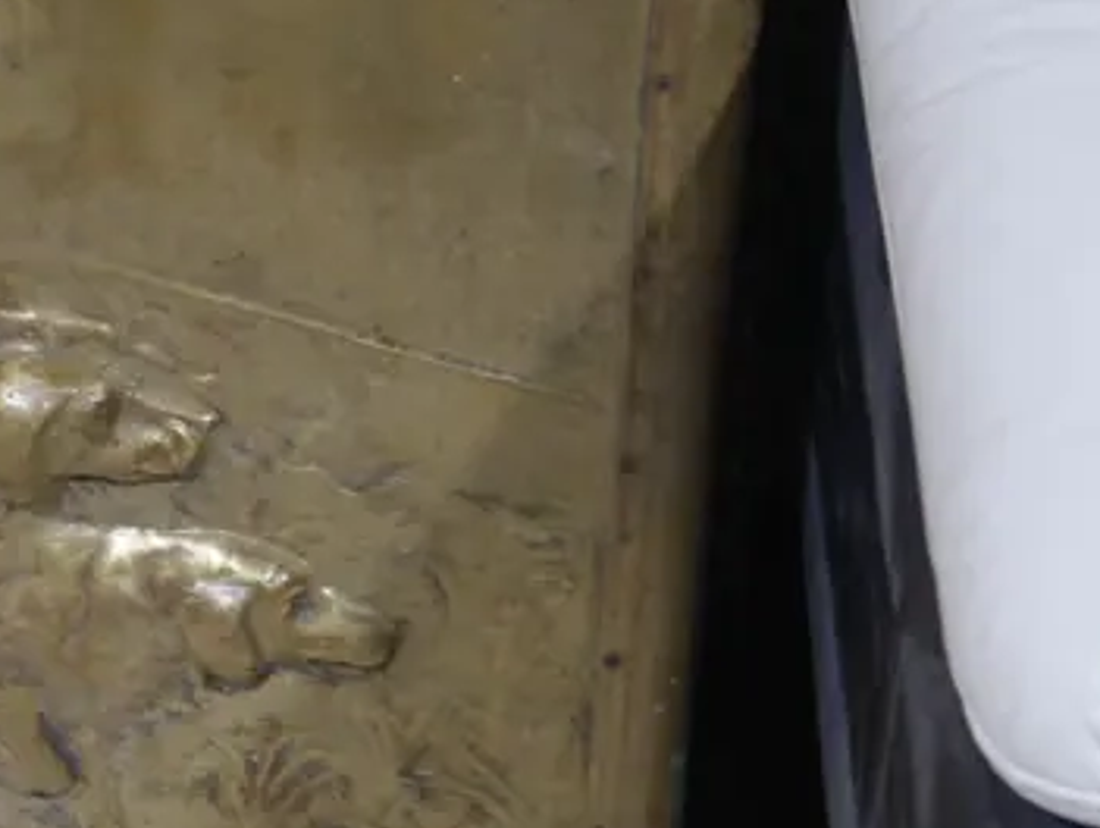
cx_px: -244
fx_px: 3340
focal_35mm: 105
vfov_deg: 14.1
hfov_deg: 17.7
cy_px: 300
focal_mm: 18
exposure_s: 1/60
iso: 320
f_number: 4
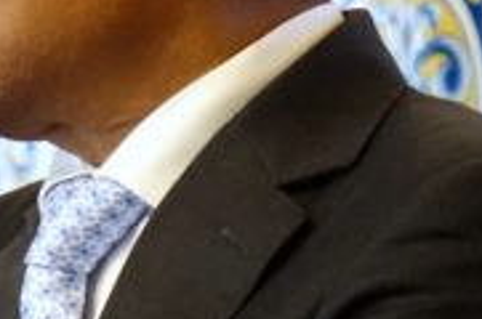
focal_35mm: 351
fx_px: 4691
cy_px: 77
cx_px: -328
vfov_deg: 3.9
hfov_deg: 5.8
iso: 2000
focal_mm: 32.29
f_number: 2.8
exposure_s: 1/160
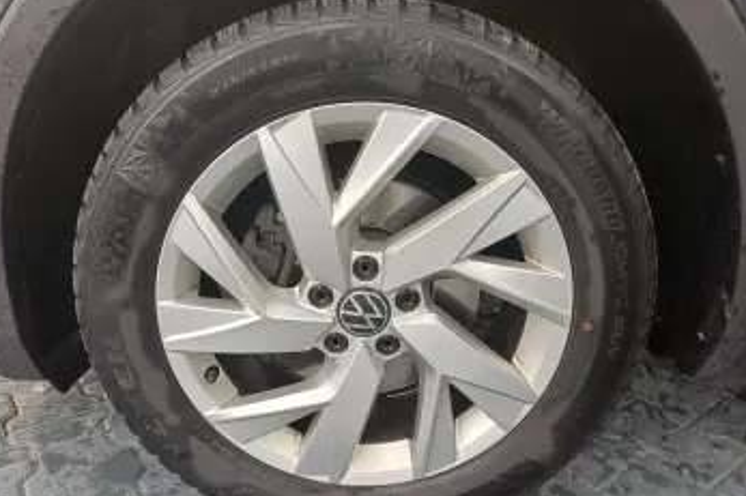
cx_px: 361
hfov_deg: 67.4
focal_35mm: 27
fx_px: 559
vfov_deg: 47.8
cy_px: 279
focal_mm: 4.65
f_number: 1.8
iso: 100
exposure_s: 1/50
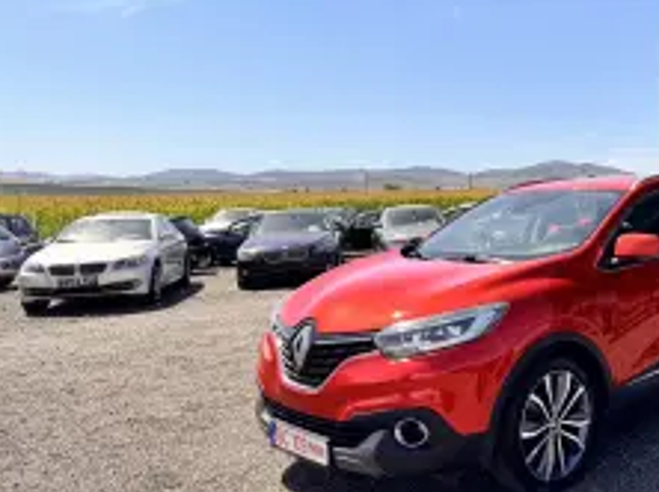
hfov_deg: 45.8
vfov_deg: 36.5
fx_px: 742
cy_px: 181
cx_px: 514
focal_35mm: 39
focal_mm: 6.76
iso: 80
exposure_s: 1/1767
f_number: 1.78
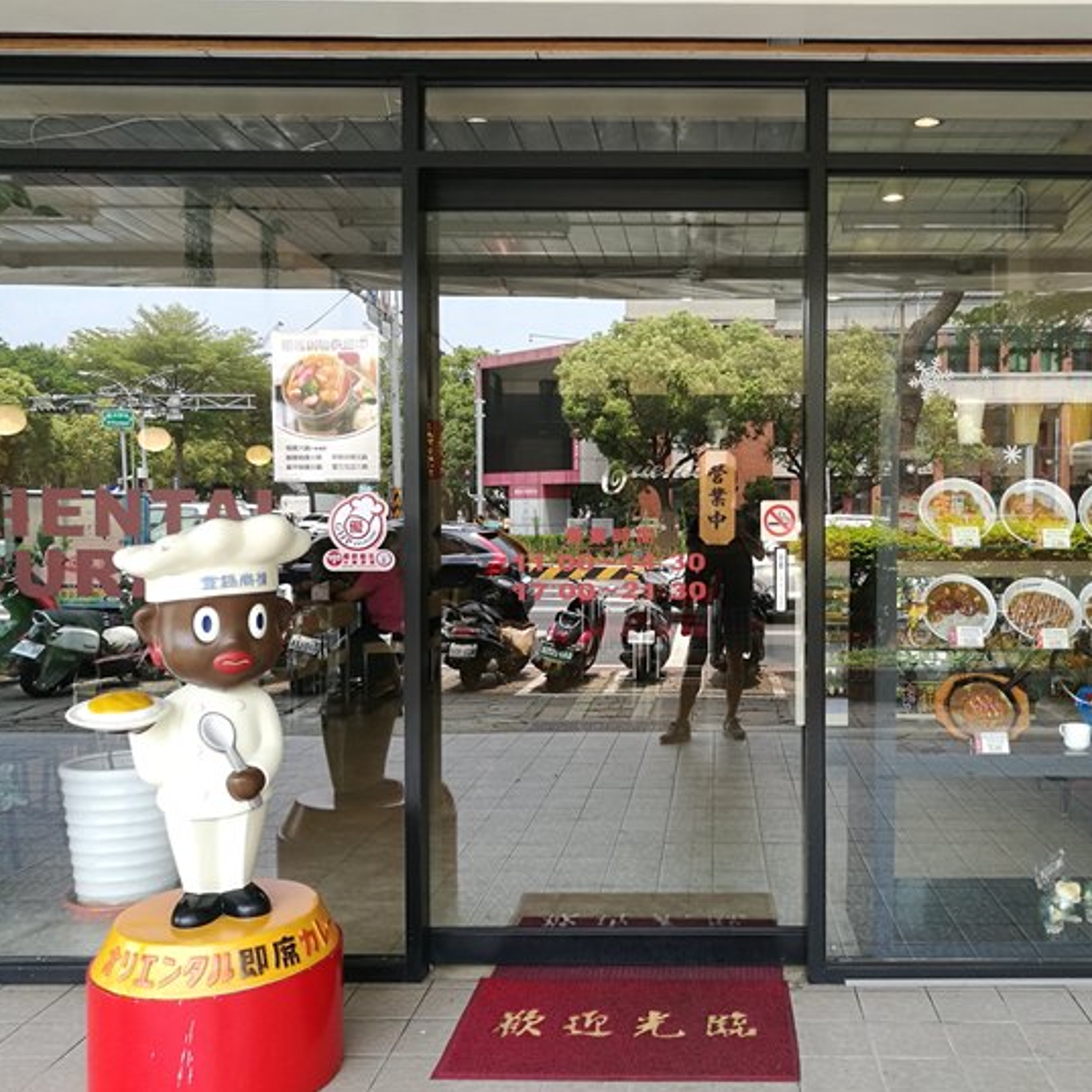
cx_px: 718
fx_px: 1142
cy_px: 547
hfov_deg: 50.3
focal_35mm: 32
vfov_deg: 51.1
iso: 100
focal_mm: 4.5
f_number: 2.2
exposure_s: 1/120
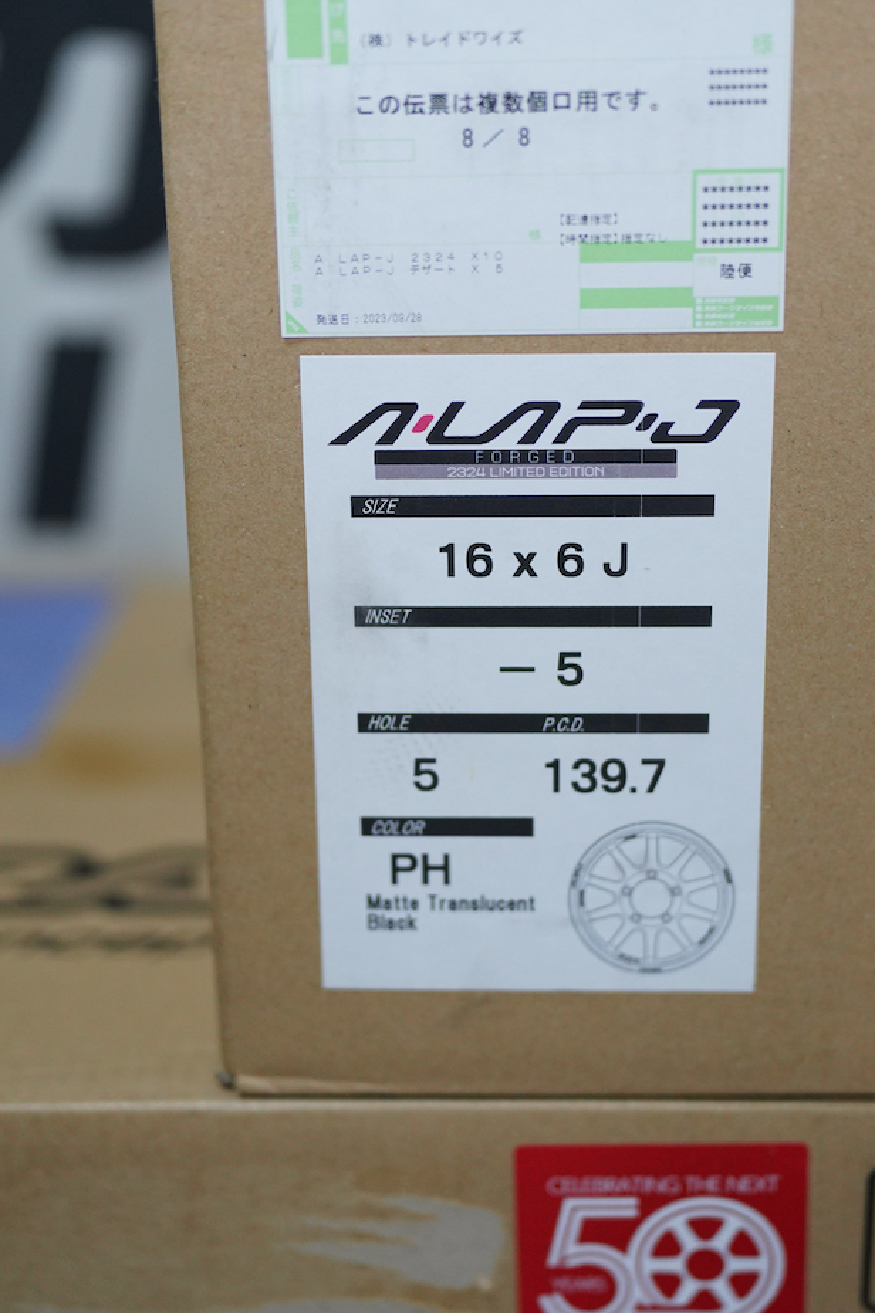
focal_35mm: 53
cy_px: 652
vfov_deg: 37.5
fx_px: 1934
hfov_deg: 25.5
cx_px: 479
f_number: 1.4
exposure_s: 1/640
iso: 1600
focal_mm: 35
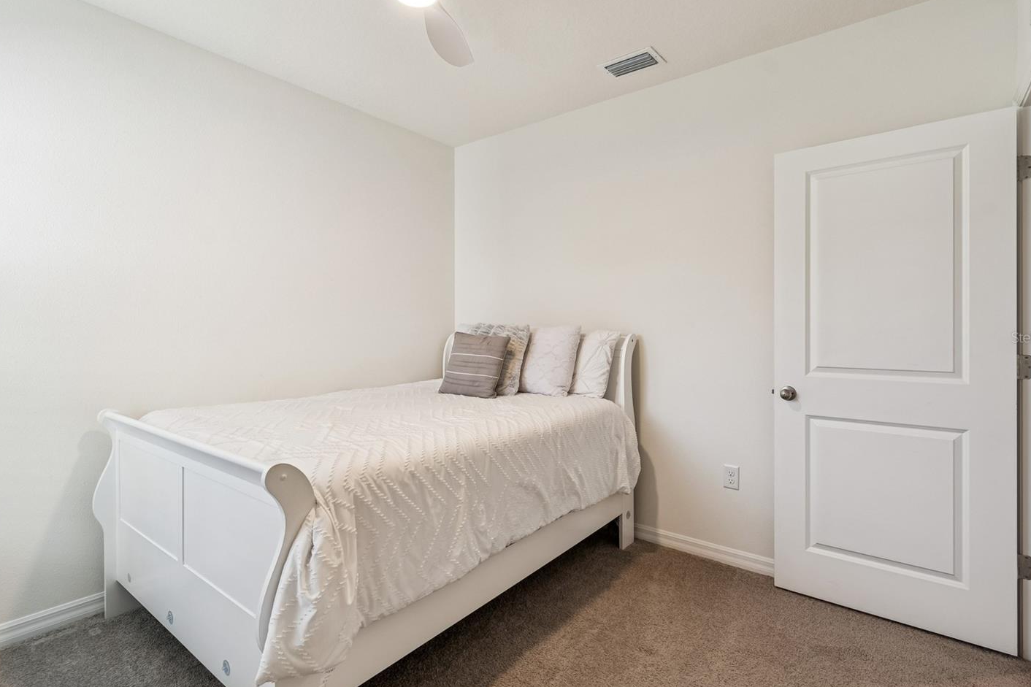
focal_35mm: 17
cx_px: 492
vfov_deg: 70.4
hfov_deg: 93.2
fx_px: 487
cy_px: 337
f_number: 7.1
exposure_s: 1/2.5
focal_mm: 10
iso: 100
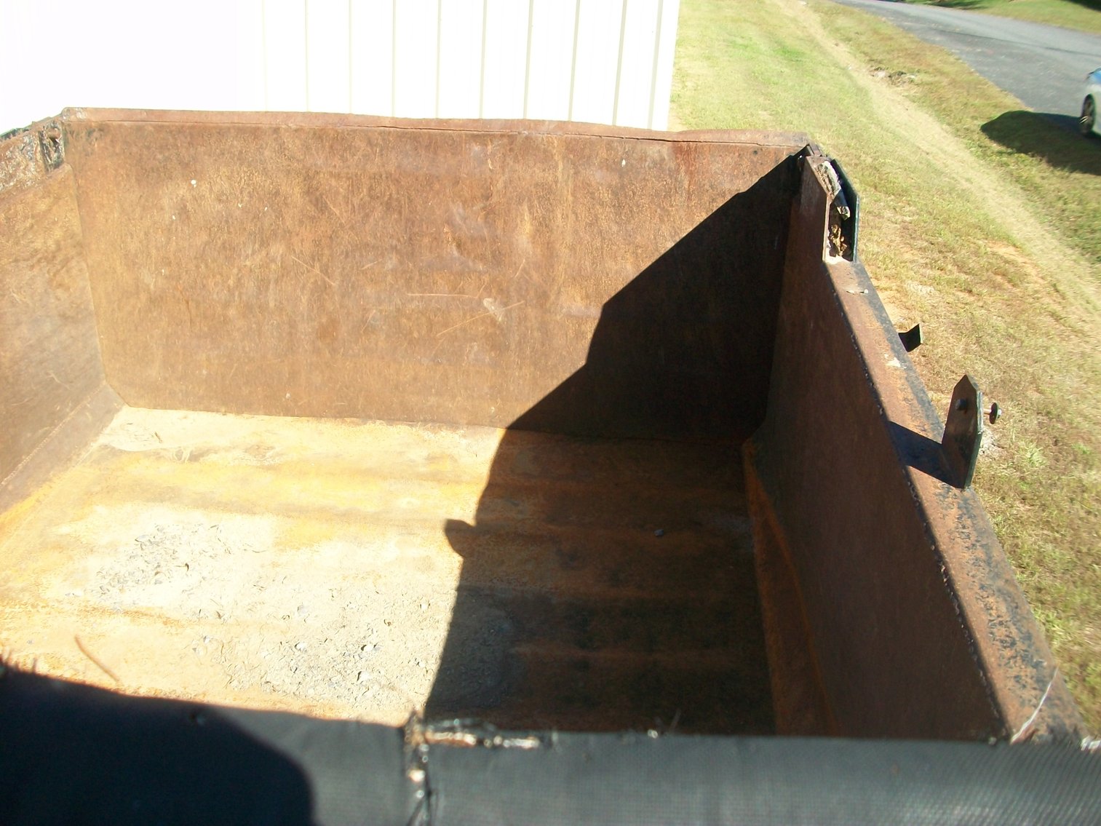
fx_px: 1081
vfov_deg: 41.8
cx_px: 550
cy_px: 413
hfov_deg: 54.0
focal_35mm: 34
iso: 80
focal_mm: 5.7
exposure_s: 1/500
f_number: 2.8
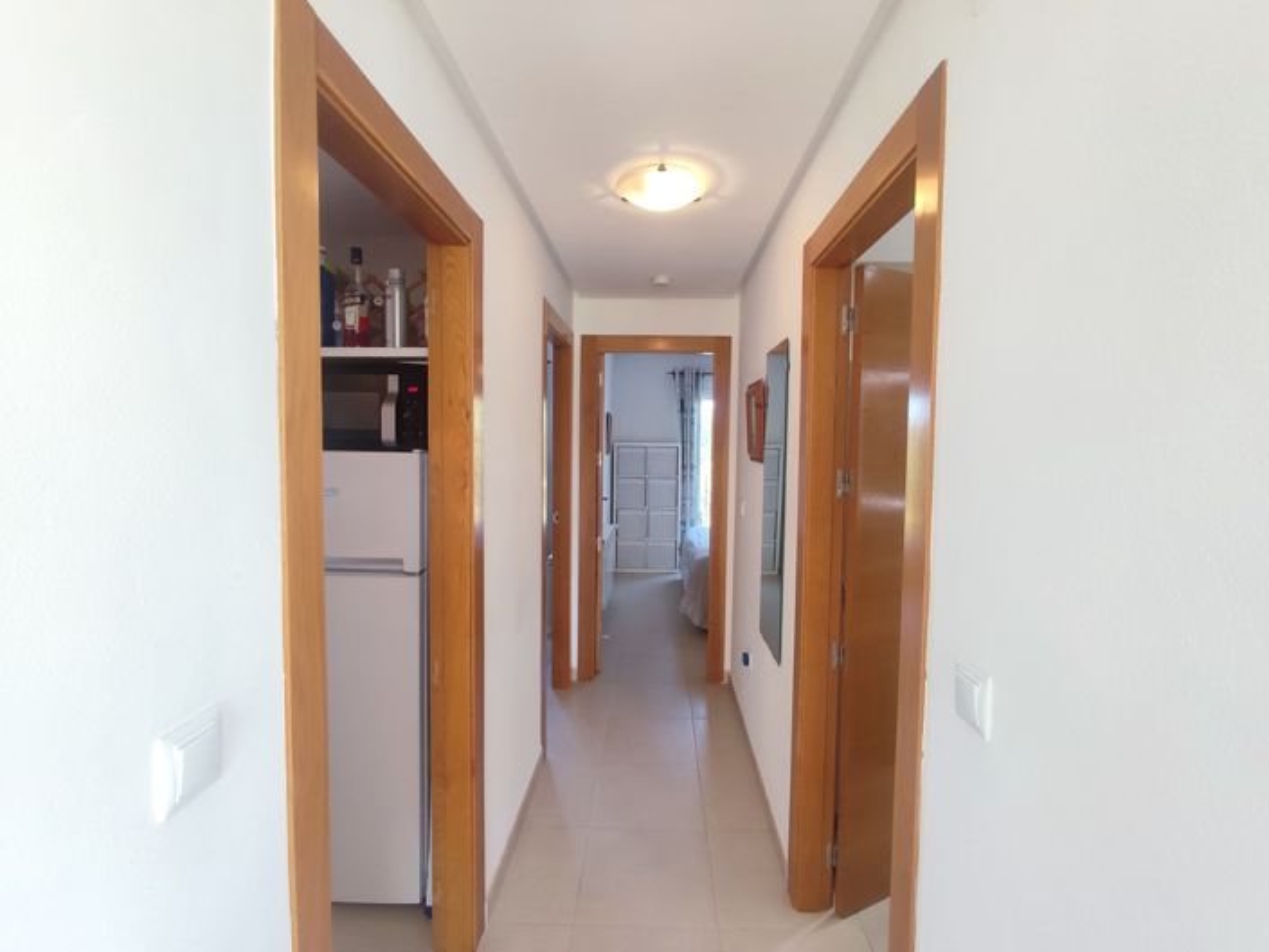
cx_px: 634
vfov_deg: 78.1
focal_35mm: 16
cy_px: 476
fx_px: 587
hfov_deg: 94.5
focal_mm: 1.65
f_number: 2.2
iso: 275
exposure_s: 1/100
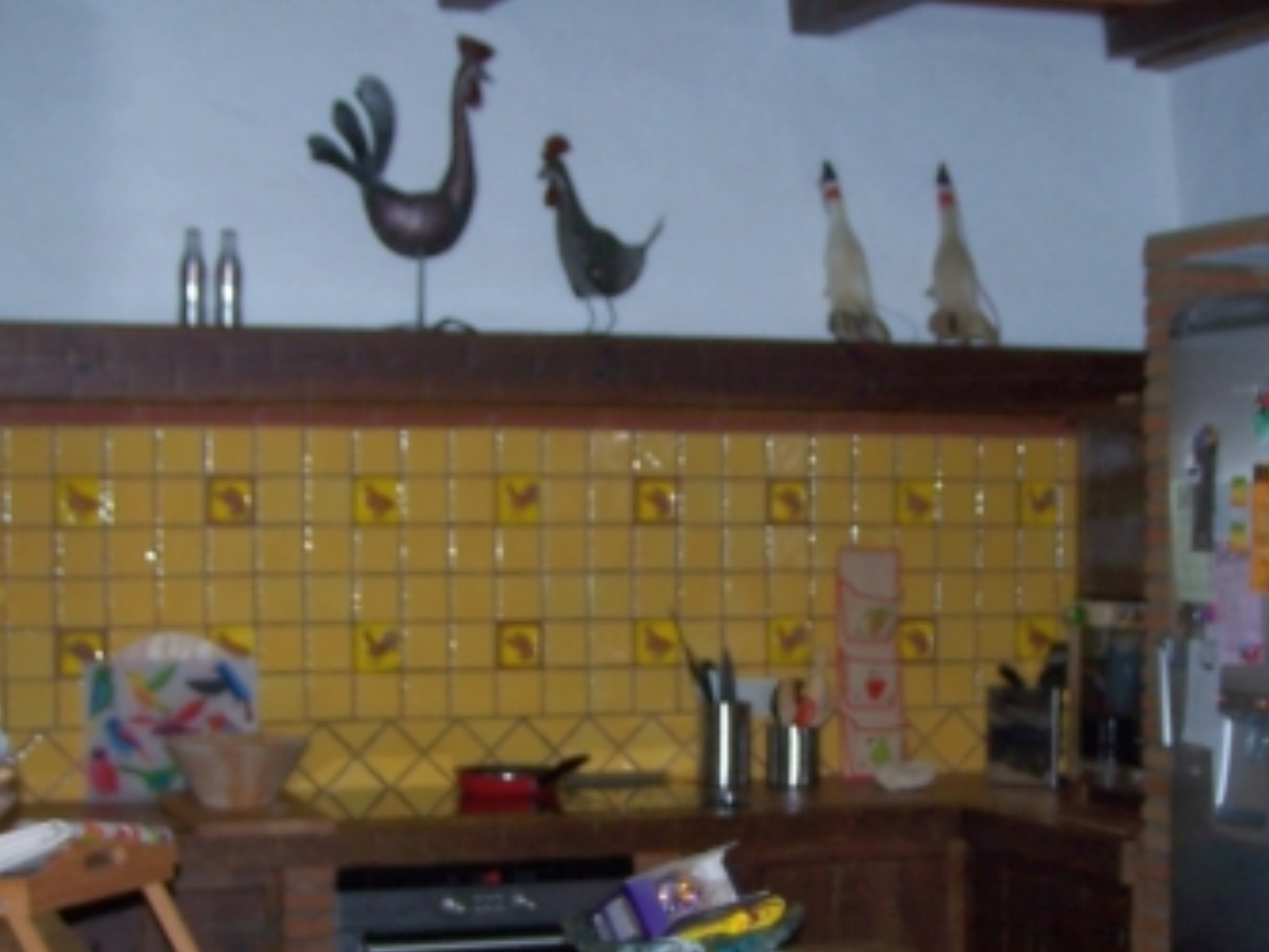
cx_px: 812
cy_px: 598
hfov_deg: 26.6
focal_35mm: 73
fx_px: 2677
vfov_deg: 20.1
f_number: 2.8
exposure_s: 1/60
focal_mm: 6.3
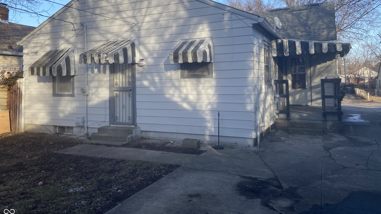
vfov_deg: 39.8
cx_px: 193
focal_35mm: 29
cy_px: 74
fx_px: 293
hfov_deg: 66.1
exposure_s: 1/715
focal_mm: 4.25
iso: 32
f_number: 1.8
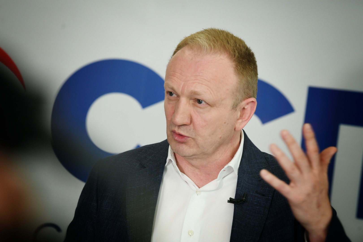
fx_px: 1714
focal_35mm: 170
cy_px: 121
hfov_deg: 12.1
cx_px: 182
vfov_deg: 8.1
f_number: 5.6
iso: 1250
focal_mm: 170
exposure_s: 1/125
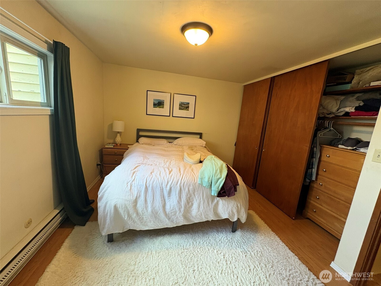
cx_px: 190
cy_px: 143
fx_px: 154
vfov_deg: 85.7
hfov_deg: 102.1
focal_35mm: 14
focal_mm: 2.22
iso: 250
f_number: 2.2
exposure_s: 1/60
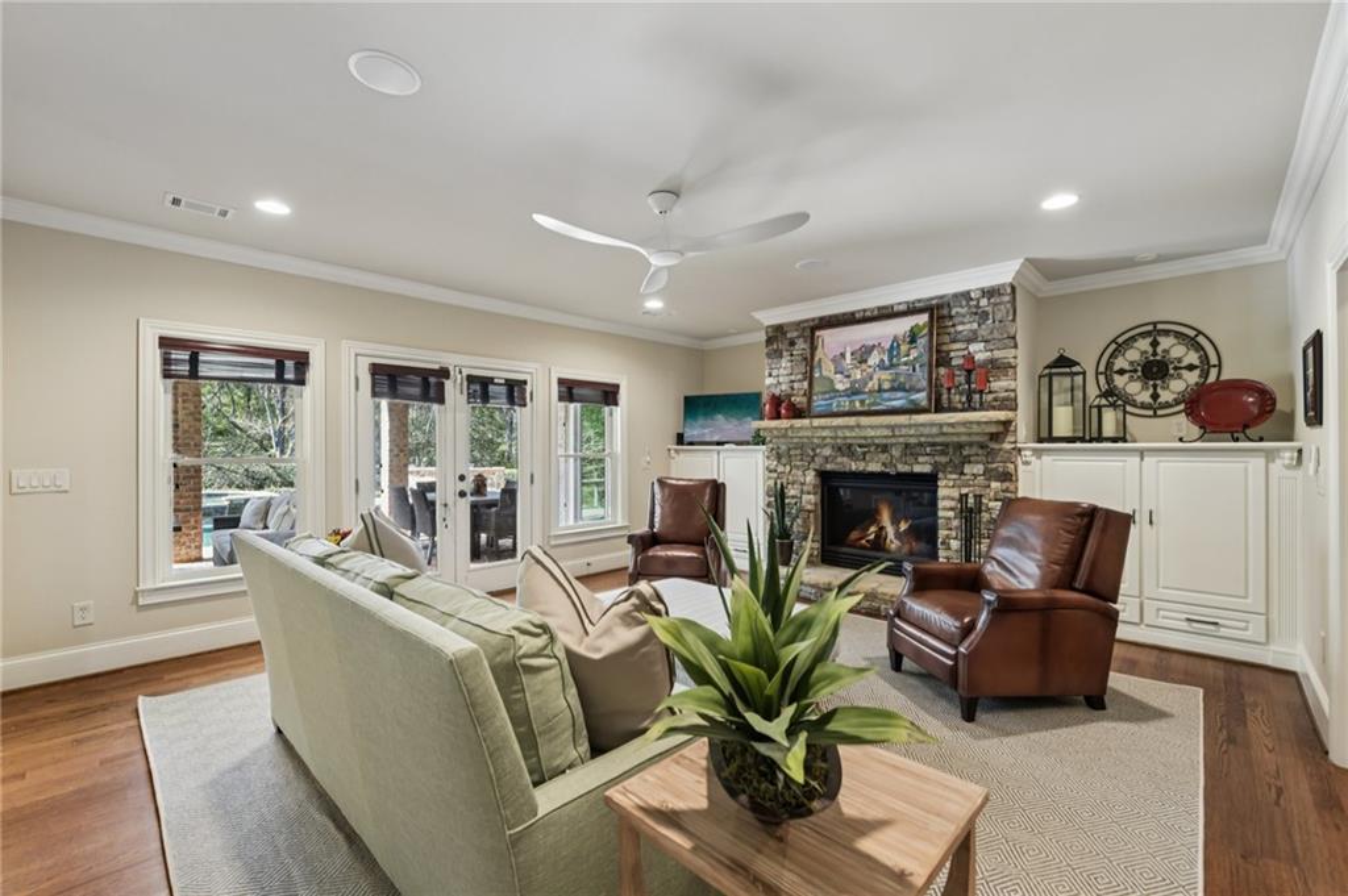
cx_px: 674
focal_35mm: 15
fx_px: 561
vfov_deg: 77.2
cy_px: 448
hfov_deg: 100.4
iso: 400
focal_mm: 15
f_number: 8
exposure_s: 1/20
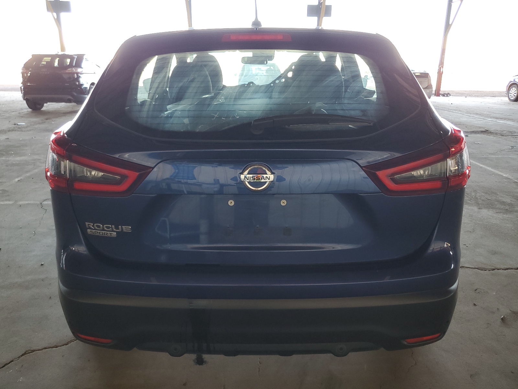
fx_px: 389
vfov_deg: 53.1
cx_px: 259
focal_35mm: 26
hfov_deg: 67.3
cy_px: 194
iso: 68
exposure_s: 1/60.2
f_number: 1.5
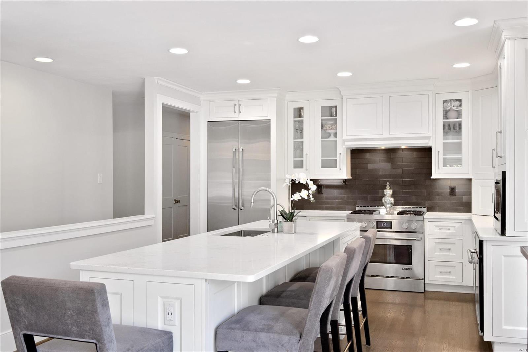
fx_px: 528
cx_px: 264
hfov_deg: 53.1
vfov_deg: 36.9
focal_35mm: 36
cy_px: 176
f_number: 6.3
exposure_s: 1/13
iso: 400
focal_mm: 18
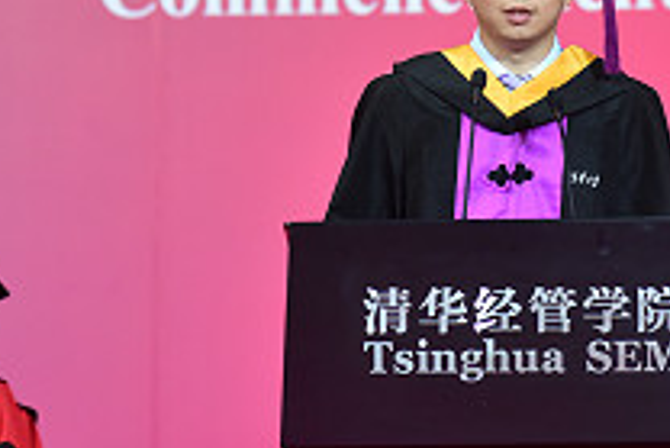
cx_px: 522
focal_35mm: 252
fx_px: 4693
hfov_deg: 8.2
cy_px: -11
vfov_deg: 5.4
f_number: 6.3
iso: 2500
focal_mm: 105
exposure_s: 1/125
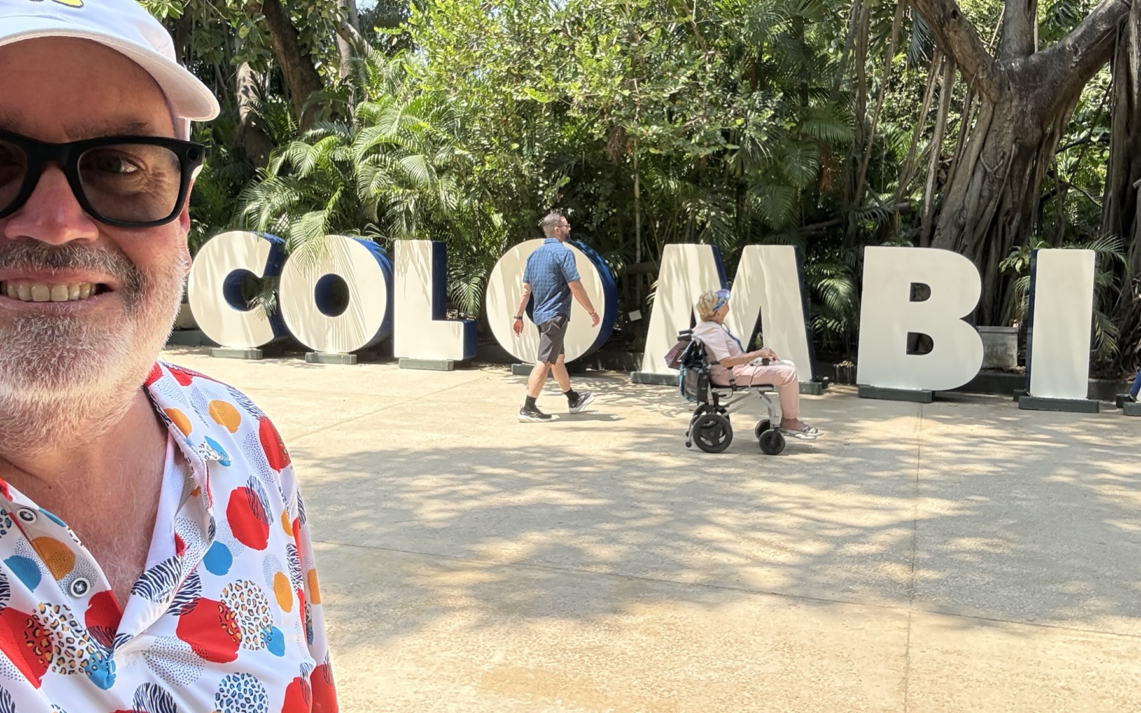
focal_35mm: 34
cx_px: 562
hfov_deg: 56.7
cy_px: 302
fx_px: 1057
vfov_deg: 37.2
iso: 40
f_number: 1.9
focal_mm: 2.69
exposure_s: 1/311
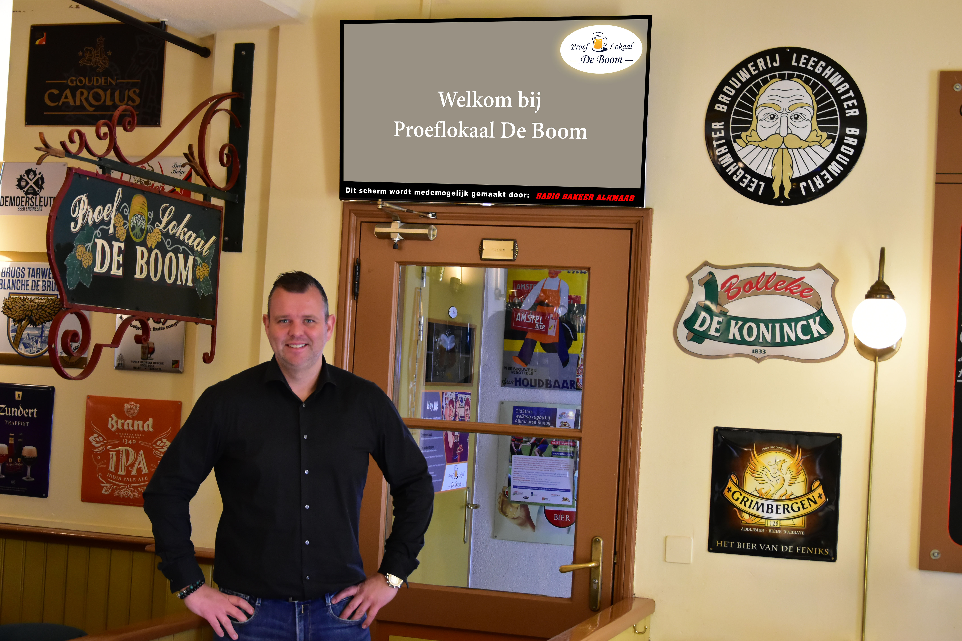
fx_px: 1403
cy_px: 320
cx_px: 481
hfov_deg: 37.9
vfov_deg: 25.8
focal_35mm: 52
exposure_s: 1/20
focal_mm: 35
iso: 2500
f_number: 5.6
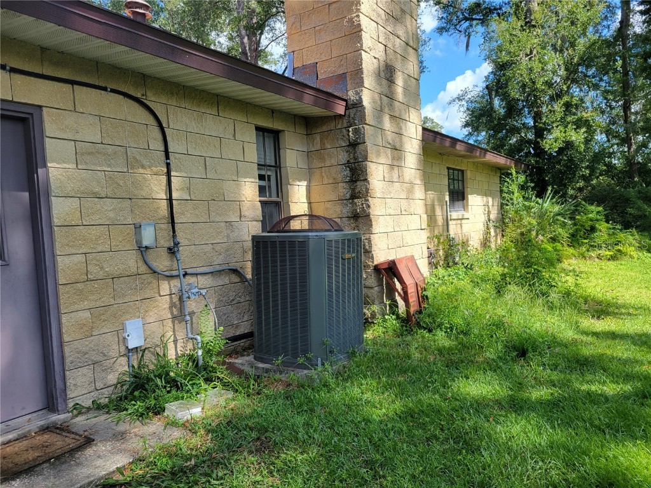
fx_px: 489
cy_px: 244
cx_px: 326
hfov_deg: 67.3
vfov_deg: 53.1
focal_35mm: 26
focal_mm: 5.4
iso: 40
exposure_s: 1/671
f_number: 1.8
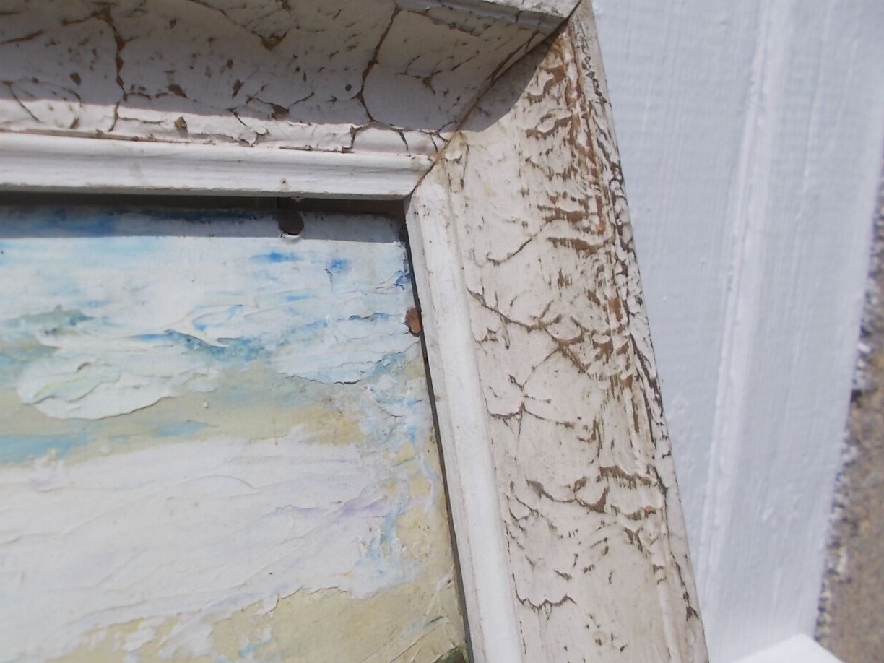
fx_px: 868
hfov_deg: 53.2
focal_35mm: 34
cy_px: 365
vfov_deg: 41.7
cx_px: 315
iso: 80
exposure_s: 1/400
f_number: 8
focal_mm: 4.6
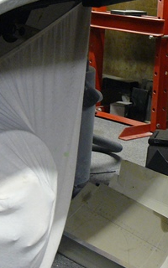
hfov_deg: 14.8
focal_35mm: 88
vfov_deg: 23.1
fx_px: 645
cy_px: 42
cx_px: 69
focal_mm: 6
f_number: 2.8
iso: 200
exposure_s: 1/5
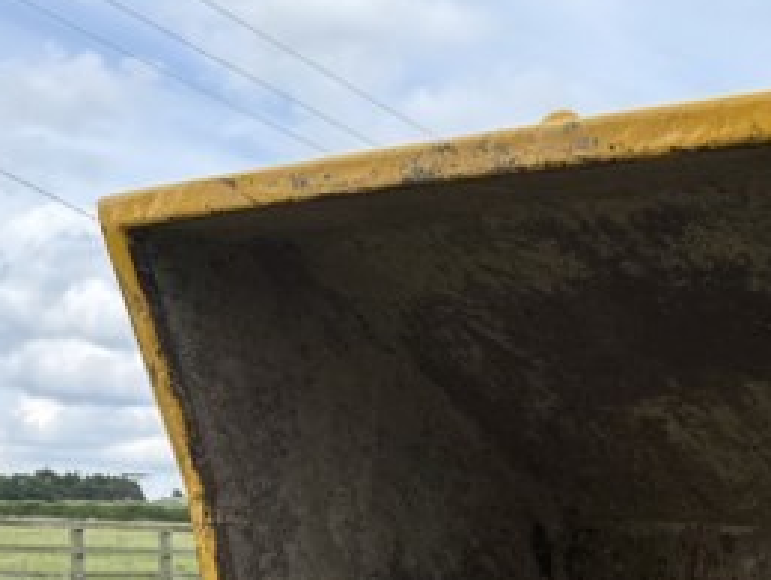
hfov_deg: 24.5
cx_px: 848
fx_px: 1650
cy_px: 803
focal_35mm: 74
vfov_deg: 18.3
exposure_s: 1/1585
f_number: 1.78
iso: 100
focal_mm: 6.76
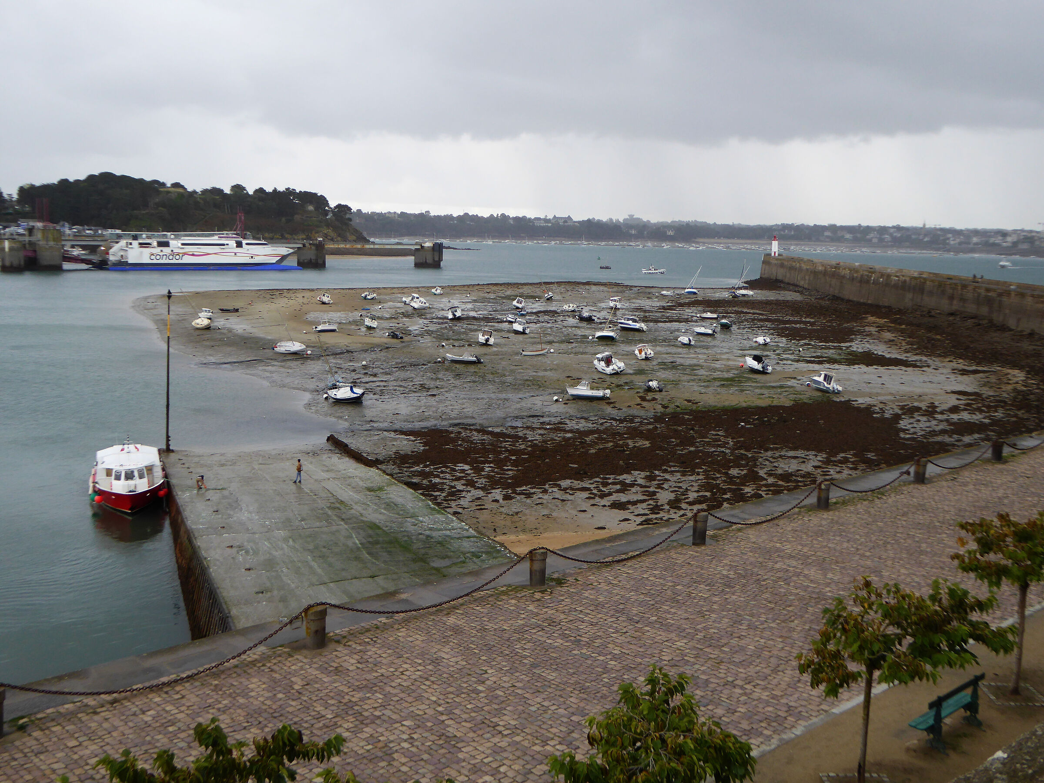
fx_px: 1056
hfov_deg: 52.6
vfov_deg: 40.7
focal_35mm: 35
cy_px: 392
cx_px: 522
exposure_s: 1/125
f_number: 3.7
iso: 100
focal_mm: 6.3
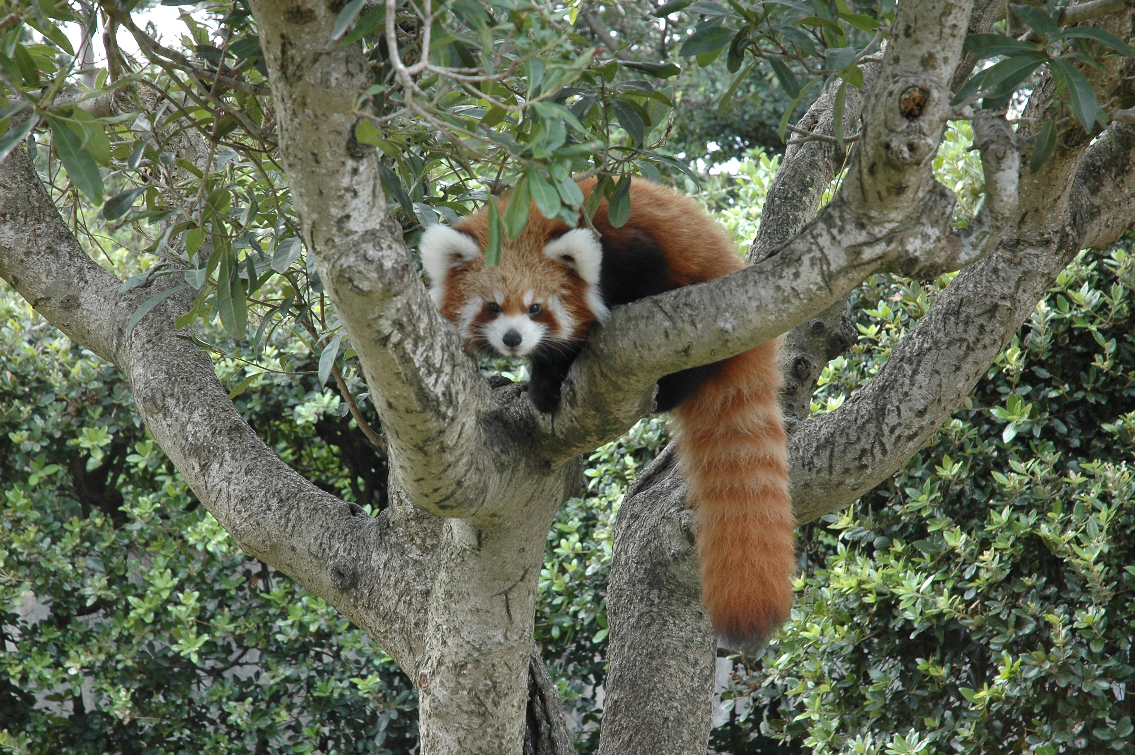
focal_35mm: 105
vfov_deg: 13.0
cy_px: 378
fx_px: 3307
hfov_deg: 19.5
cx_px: 568
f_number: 8
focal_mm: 70
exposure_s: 1/30
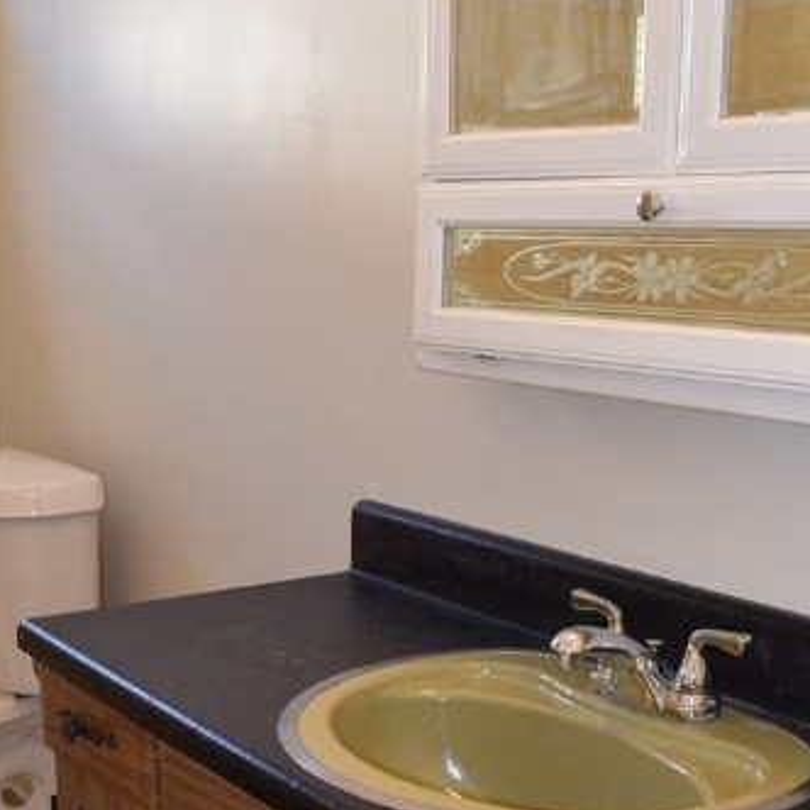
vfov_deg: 31.6
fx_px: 1403
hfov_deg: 32.2
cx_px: 383
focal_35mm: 53
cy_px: 620
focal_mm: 18
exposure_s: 1/100
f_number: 5
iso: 800
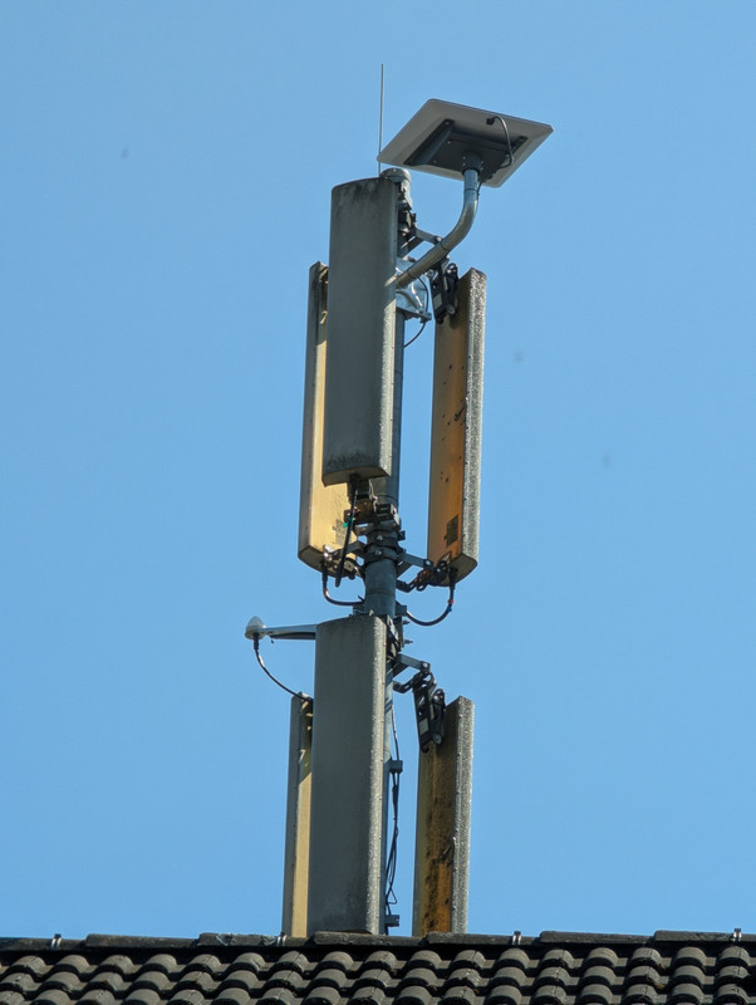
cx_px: 378
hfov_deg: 6.4
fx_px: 6770
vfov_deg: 8.5
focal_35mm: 233
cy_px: 502
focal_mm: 19
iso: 19
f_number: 3.5
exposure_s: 1/204
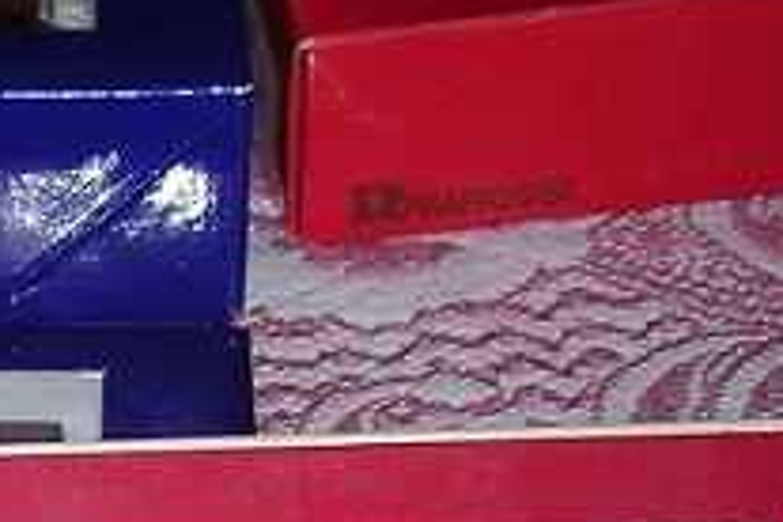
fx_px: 2719
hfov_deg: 15.6
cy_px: 768
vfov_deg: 10.6
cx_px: -231
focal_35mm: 125
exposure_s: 1/60.1
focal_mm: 5.8
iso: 100
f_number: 2.8
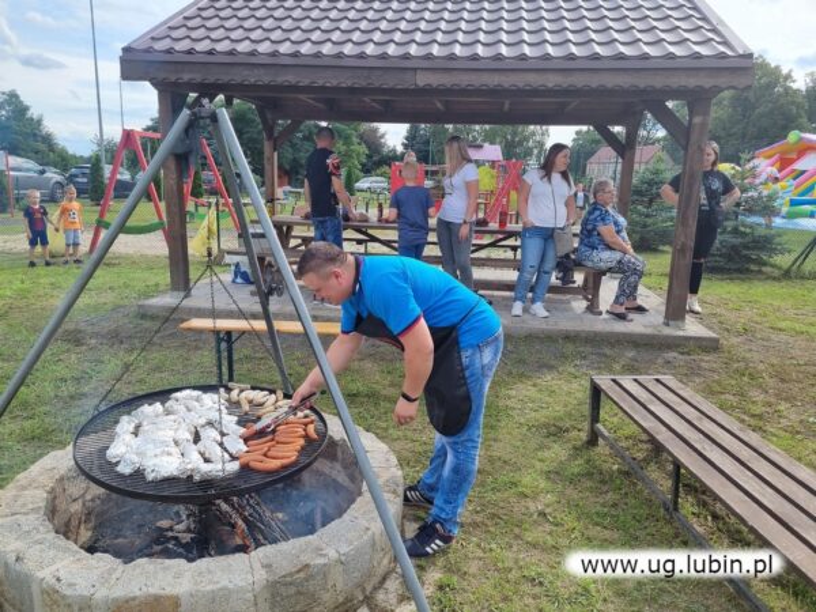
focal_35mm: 26
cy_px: 306
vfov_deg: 53.1
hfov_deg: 67.3
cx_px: 408
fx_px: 613
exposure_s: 1/1328
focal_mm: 5.4
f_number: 1.8
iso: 50
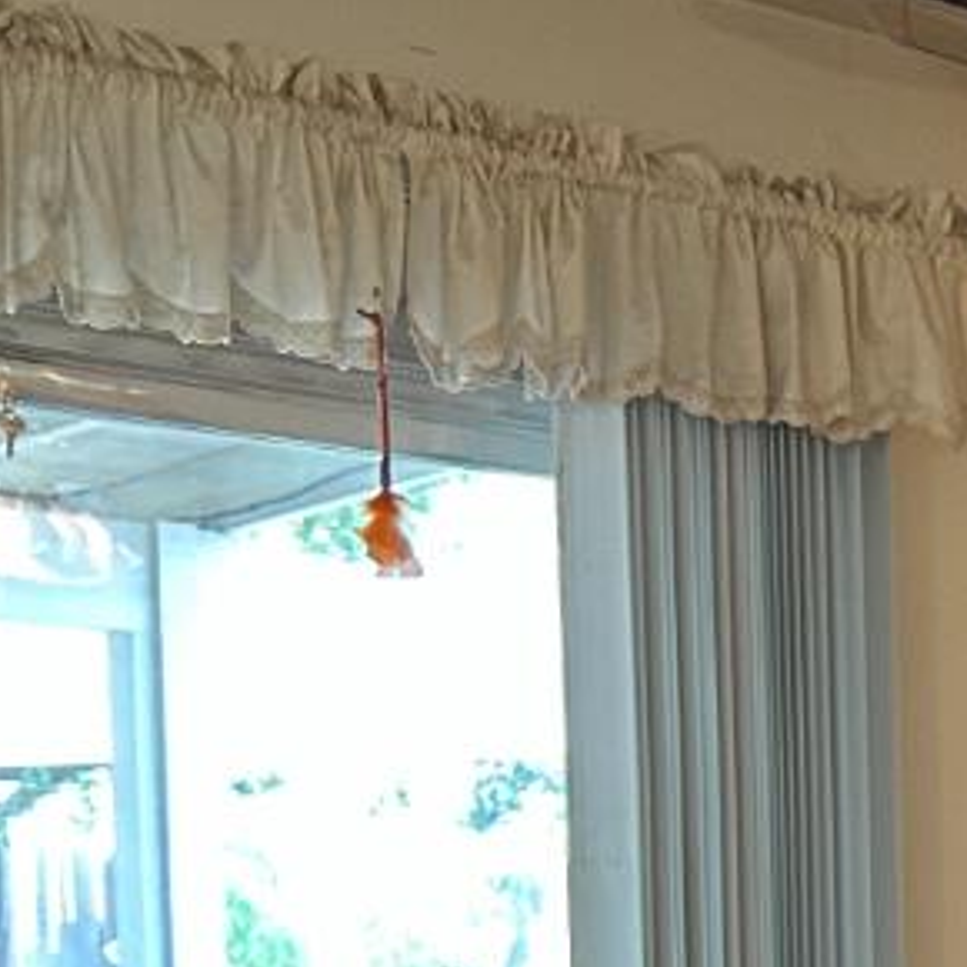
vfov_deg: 13.8
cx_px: 2217
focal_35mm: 119
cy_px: 1442
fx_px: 3761
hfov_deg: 12.1
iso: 160
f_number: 1.5
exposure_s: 1/60
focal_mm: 5.7
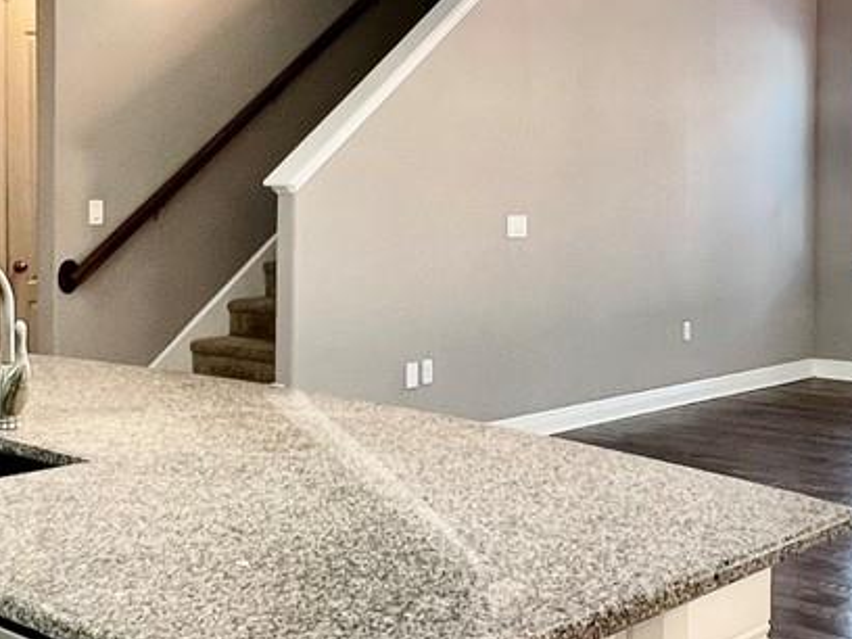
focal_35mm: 51
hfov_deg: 37.5
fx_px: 1255
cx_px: 399
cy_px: 234
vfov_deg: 28.4
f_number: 1.8
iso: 125
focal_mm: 1.57
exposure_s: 1/60
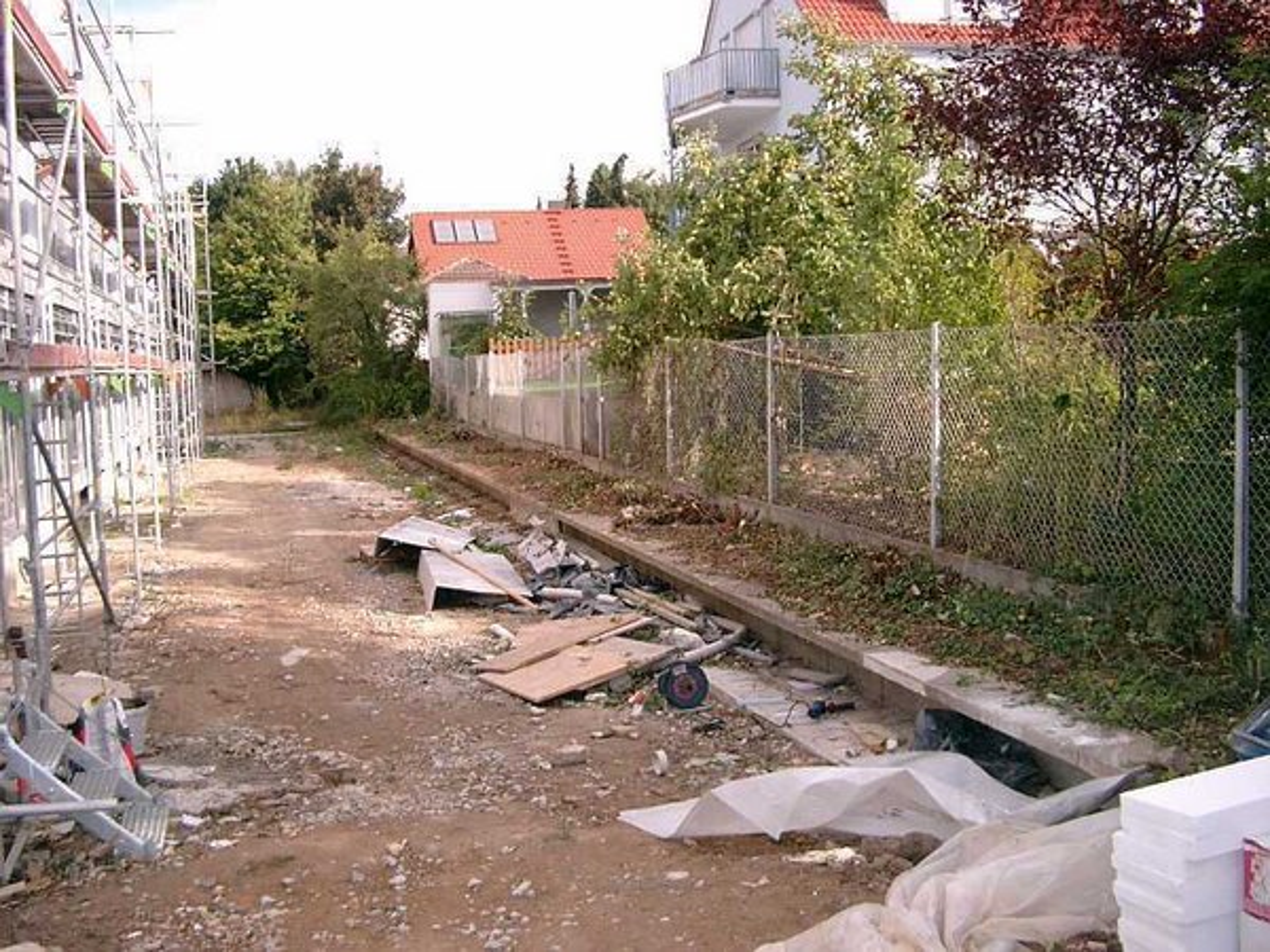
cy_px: 476
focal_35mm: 37
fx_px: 1357
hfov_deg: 50.1
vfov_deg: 38.7
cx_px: 635
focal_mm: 7.6
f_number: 2.6
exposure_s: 1/640
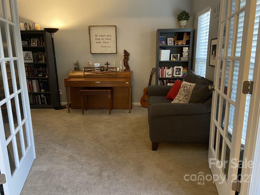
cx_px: 130
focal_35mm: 26
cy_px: 98
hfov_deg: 67.3
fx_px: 195
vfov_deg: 53.1
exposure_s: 1/30
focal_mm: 4.25
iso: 500
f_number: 1.8
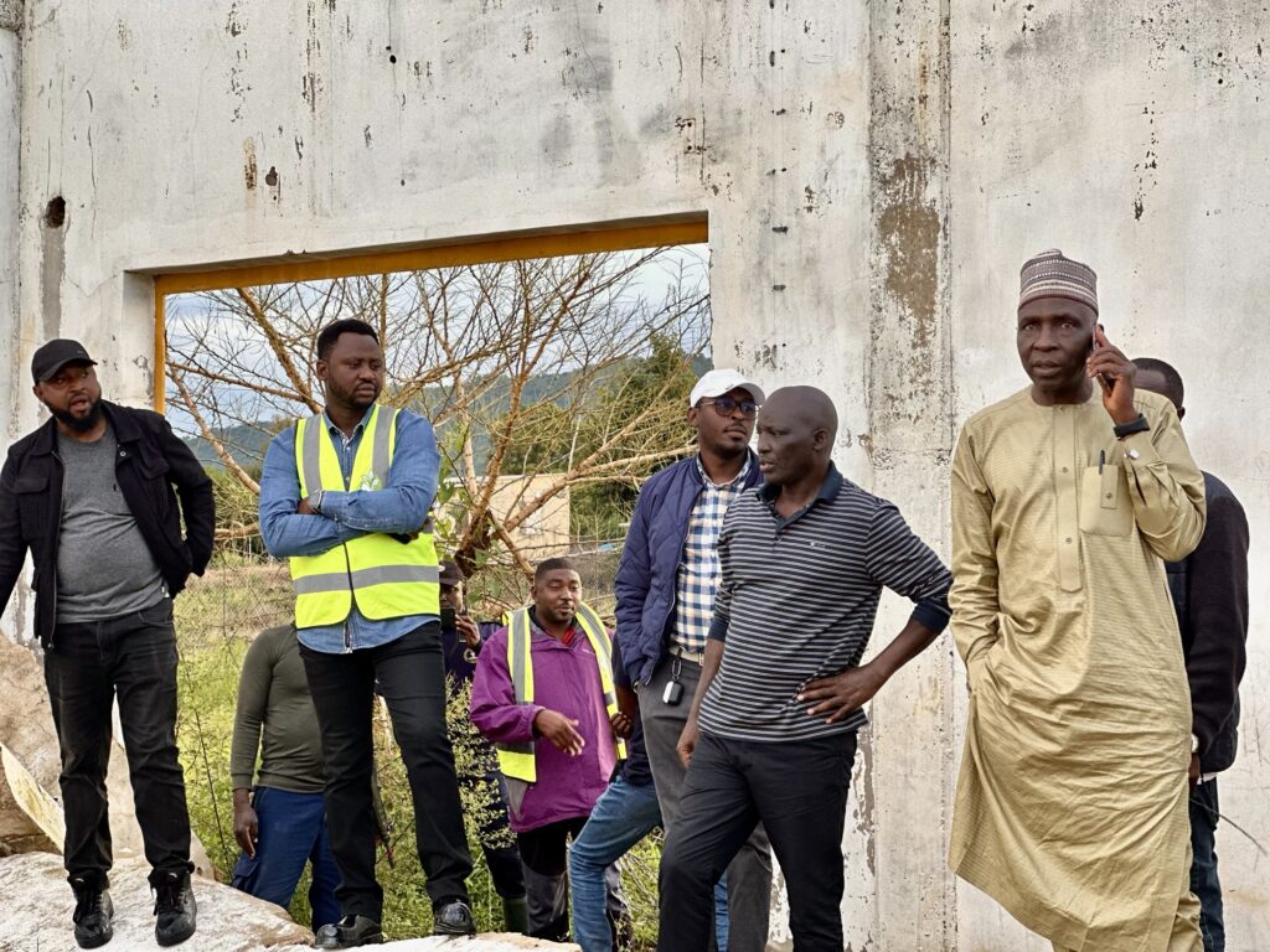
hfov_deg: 25.3
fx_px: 2825
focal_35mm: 77
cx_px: 635
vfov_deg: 19.1
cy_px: 476
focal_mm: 9
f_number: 2.8
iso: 80
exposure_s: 1/121
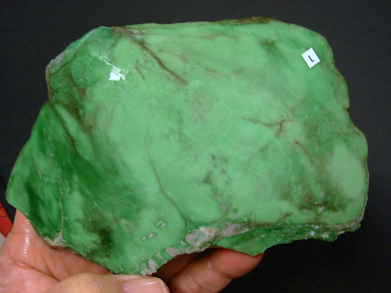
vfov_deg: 37.7
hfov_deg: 49.0
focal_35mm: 38
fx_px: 429
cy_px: 146
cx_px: 196
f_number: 2.9
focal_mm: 6.3
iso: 50
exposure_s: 1/14.7
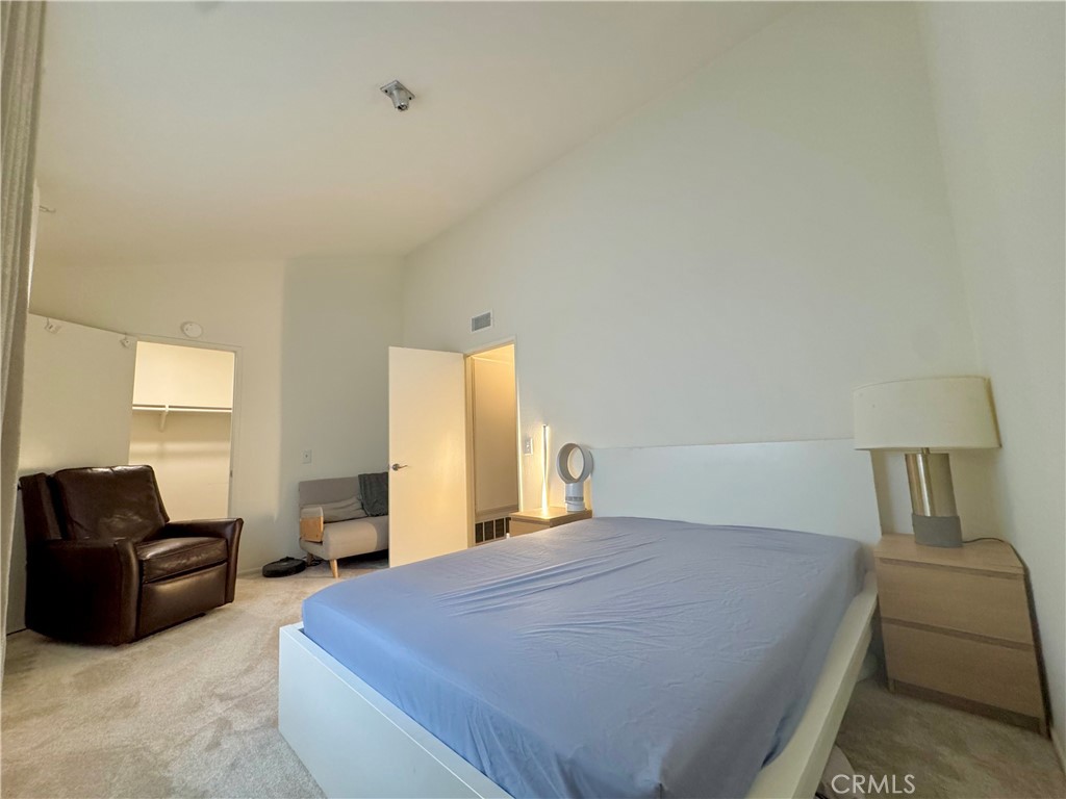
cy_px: 400
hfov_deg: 102.1
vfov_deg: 85.7
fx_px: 431
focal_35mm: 14
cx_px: 533
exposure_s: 1/120
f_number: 2.2
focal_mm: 2.22
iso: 320
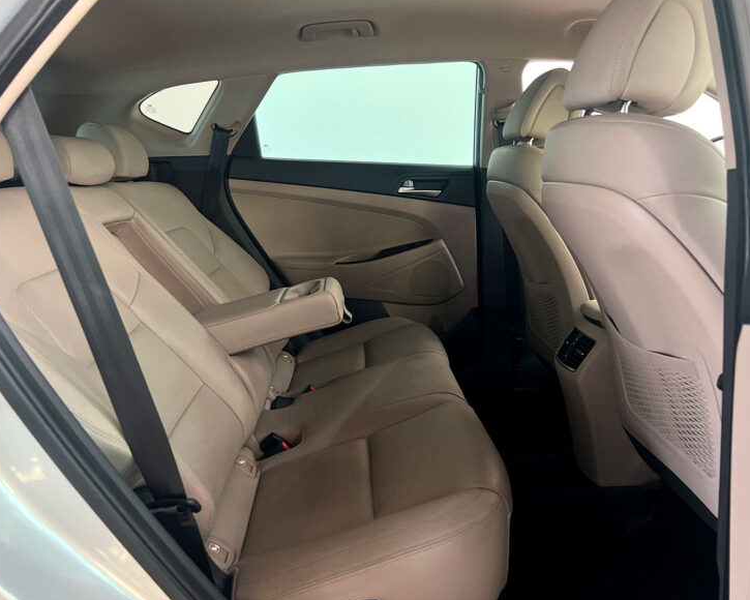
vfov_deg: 51.5
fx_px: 622
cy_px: 301
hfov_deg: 62.2
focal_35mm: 28
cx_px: 398
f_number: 1.5
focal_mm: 5.7
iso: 125
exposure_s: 1/106
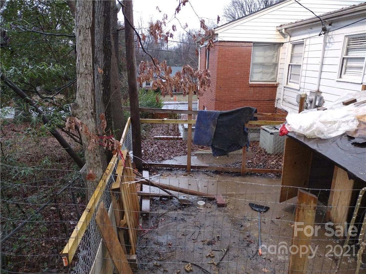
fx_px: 285
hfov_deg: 65.3
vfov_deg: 51.4
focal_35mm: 27
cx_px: 183
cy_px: 137
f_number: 1.7
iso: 884
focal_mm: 4.71
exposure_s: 1/30
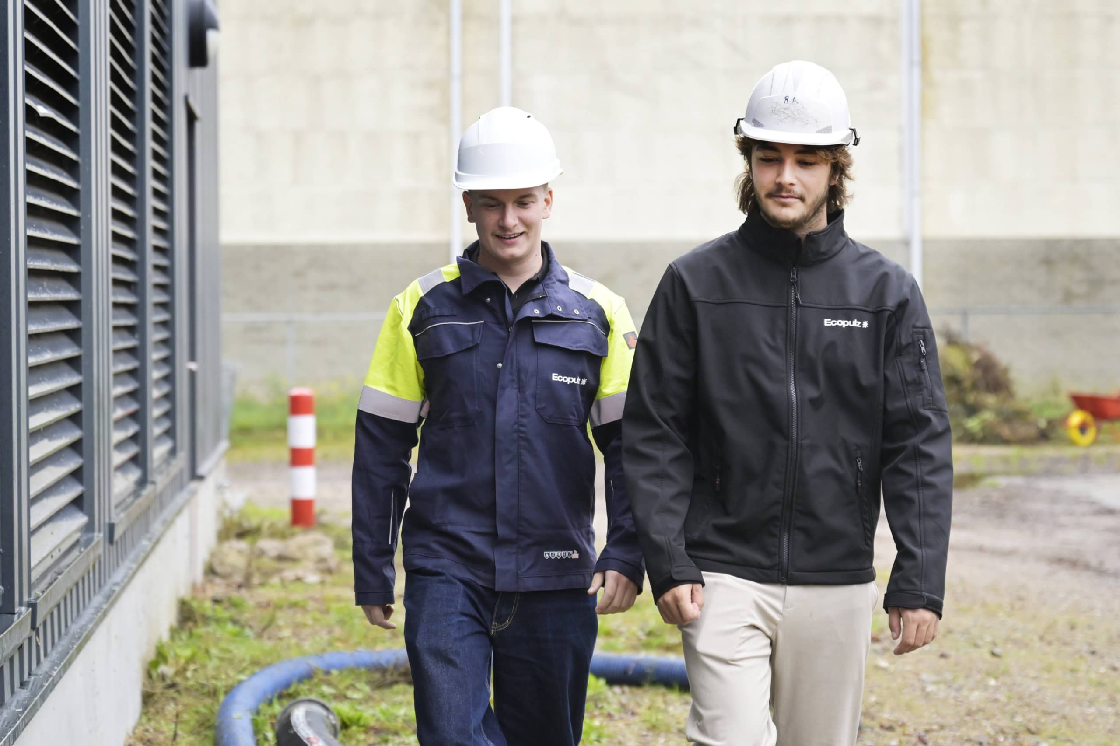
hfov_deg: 19.5
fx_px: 3265
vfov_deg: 13.0
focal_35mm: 105
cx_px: 560
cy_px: 373
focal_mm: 70
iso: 1000
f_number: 3.2
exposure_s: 1/1250
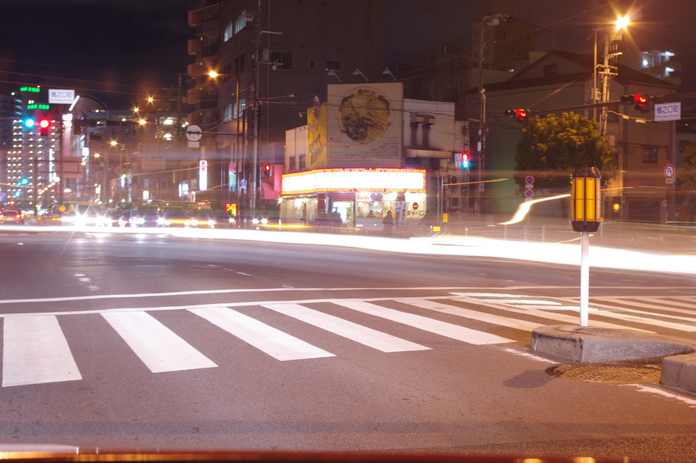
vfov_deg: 23.4
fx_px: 1121
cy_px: 229
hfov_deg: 34.5
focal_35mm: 58
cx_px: 351
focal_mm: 37.5
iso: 200
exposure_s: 3
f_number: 8
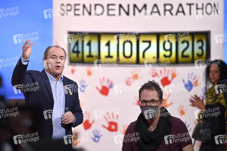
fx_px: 1260
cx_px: 114
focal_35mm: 200
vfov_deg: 6.9
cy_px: 76
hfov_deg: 10.3
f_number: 2.8
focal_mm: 200
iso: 800
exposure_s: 1/320
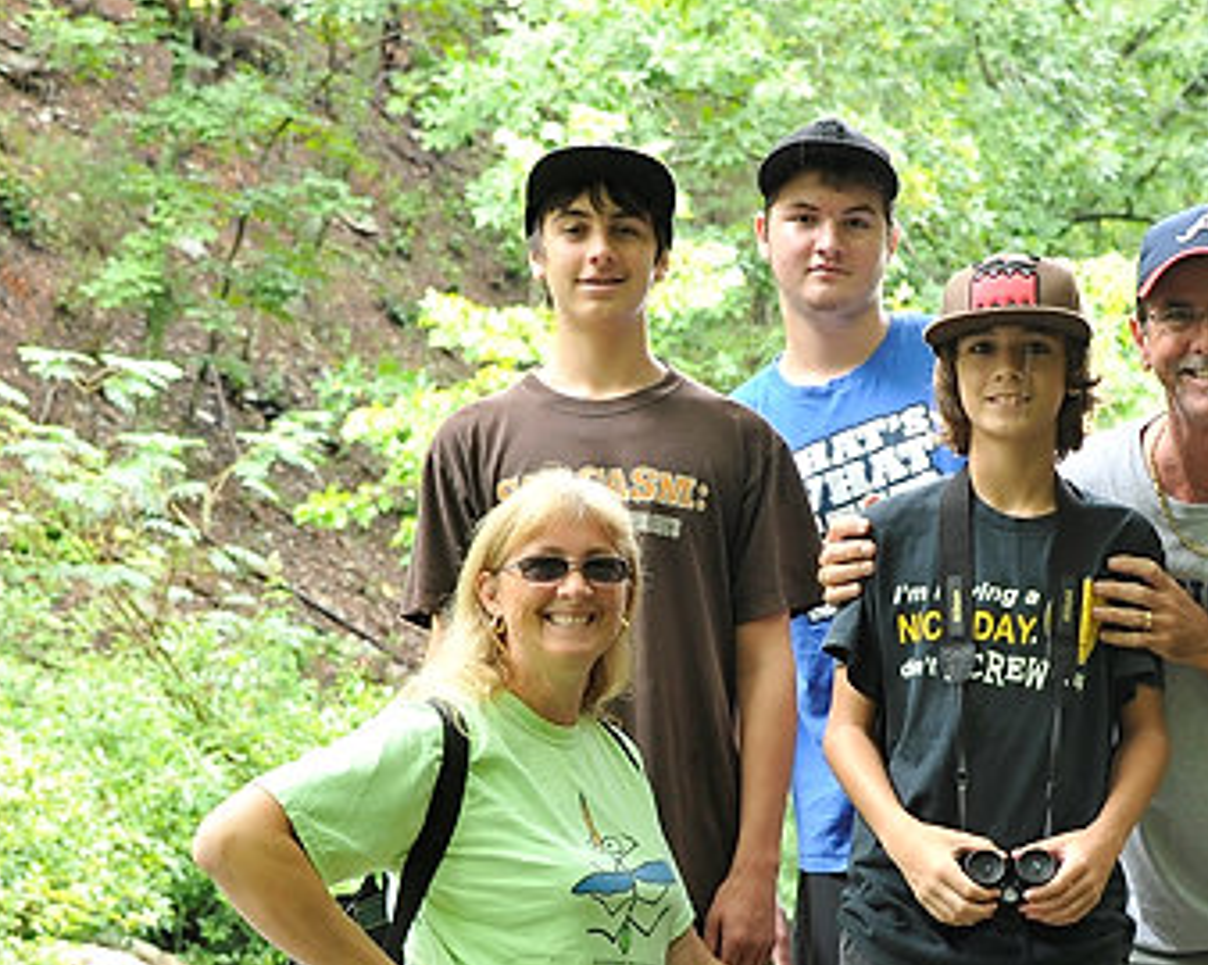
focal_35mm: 110
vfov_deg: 13.9
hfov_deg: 17.4
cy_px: 749
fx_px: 3930
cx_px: 872
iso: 1000
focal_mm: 44
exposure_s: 1/100
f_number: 5
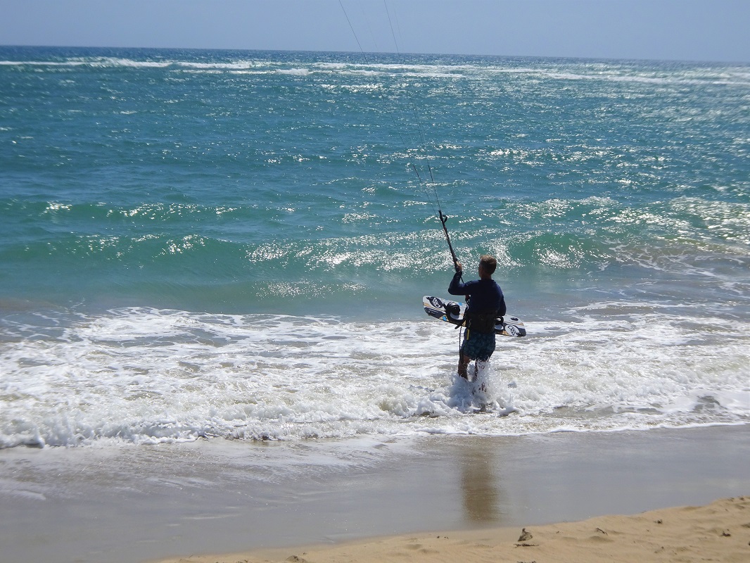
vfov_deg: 17.8
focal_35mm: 83
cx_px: 375
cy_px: 282
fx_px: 1799
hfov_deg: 23.6
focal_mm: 14.12
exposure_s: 1/1250
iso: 80
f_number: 5
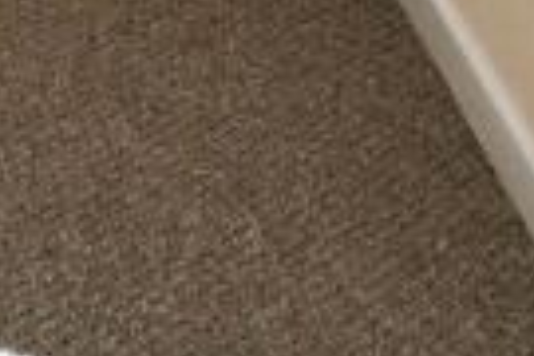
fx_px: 1691
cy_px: -746
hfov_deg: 10.7
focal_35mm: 114
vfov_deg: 9.3
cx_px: -1151
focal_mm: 10
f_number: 9
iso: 800
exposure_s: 1/250
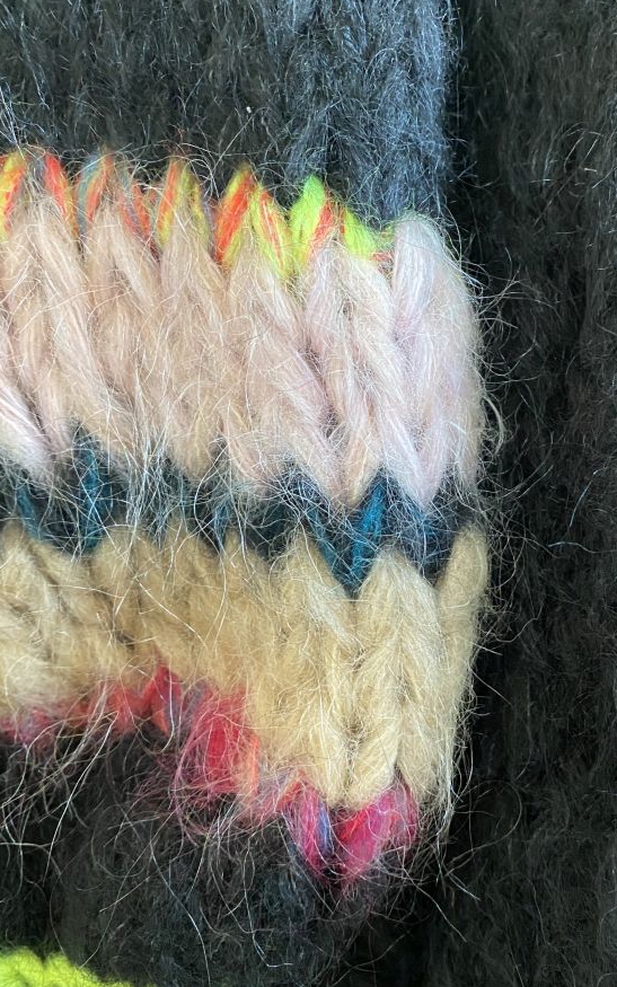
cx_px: 400
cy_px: 491
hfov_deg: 37.0
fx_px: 915
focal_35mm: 34
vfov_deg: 56.7
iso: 500
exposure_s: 1/40
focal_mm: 4.25
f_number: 1.8
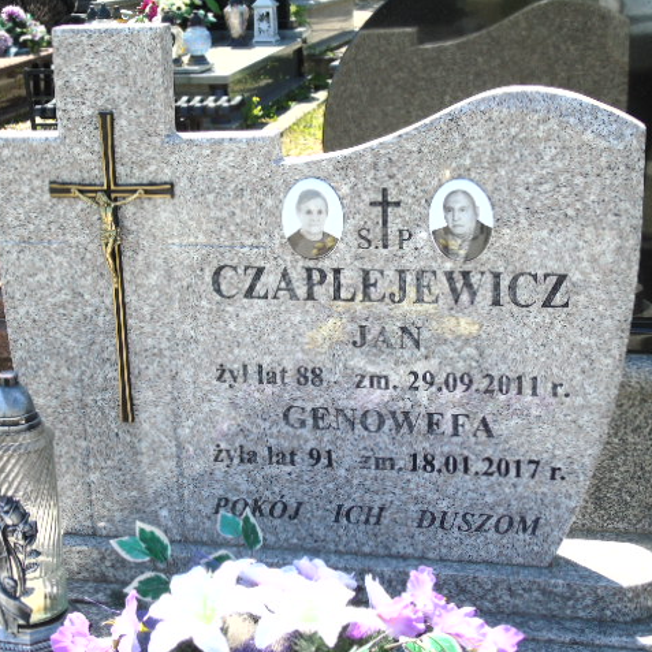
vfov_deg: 26.9
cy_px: 327
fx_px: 1364
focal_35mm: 64
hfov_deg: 26.8
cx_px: 269
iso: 80
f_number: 4.3
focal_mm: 9.6
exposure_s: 1/200
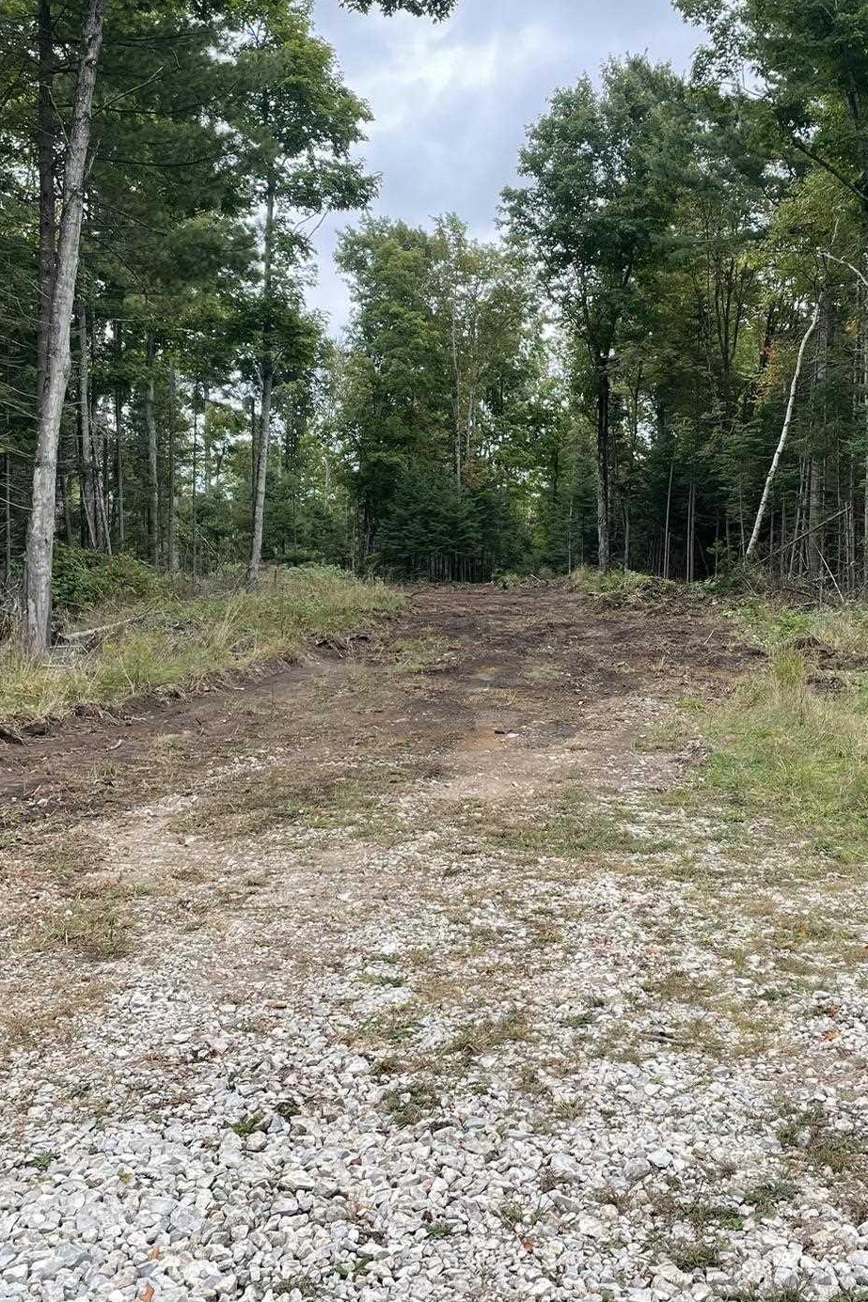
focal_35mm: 40
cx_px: 570
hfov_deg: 33.1
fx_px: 1447
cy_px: 591
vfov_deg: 48.4
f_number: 1.6
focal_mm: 4.2
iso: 32
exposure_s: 1/754
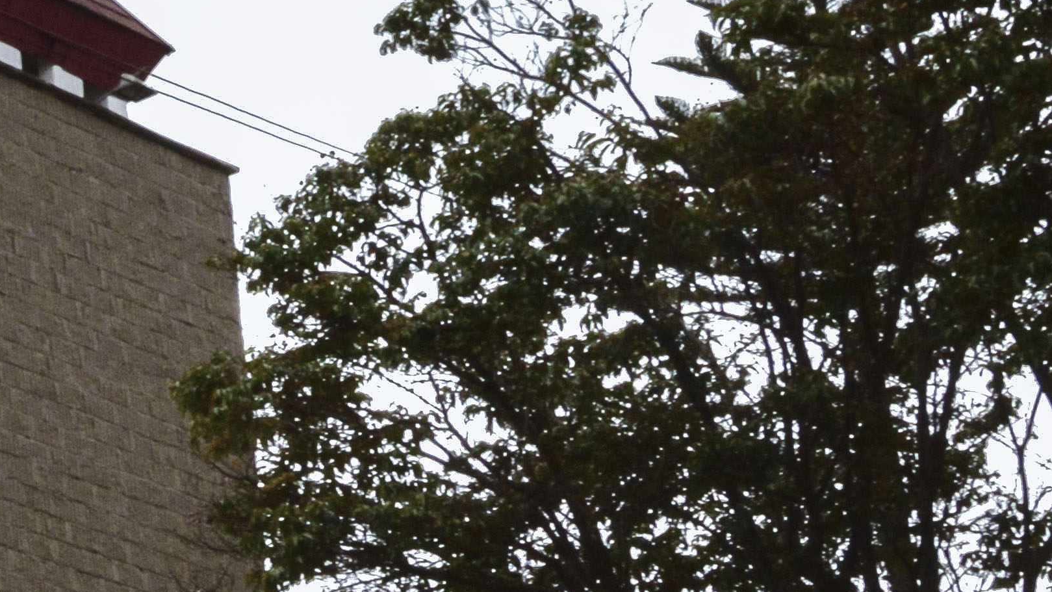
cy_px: 818
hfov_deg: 13.7
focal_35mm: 140
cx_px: -828
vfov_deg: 8.5
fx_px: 3906
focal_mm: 24
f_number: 16
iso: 900
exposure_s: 1/160
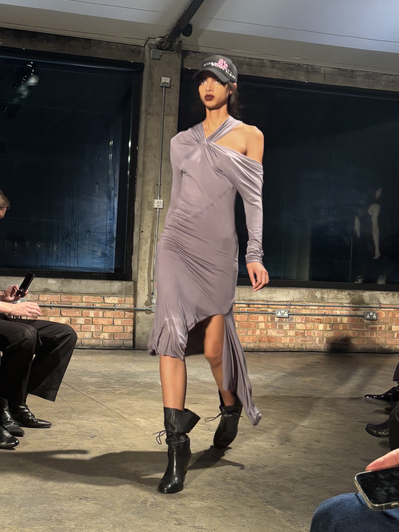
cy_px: 266
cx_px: 200
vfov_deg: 67.3
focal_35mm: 26
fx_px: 400
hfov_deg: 53.1
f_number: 1.6
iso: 125
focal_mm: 5.96
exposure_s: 1/50
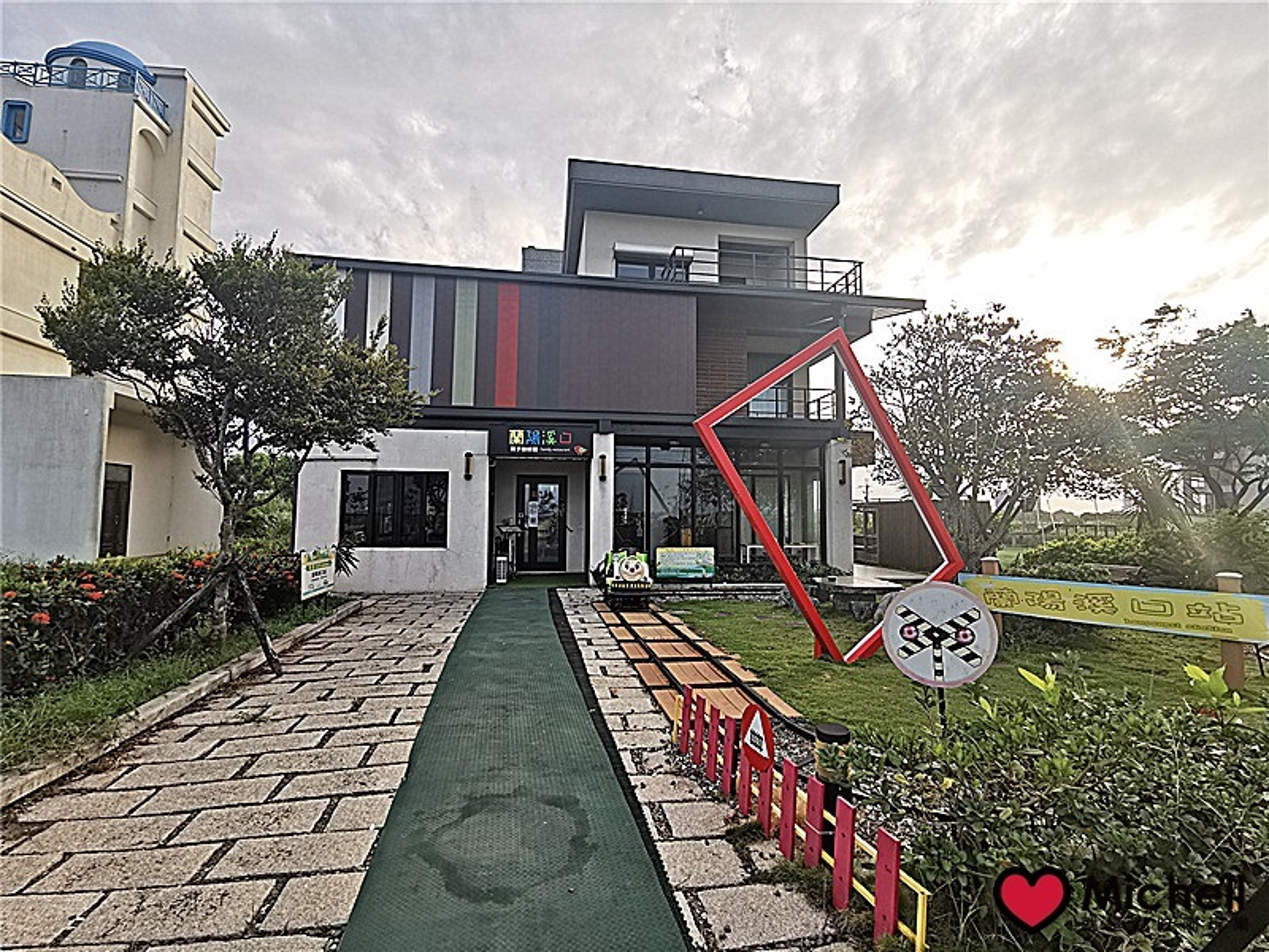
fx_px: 587
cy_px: 476
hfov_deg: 94.5
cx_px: 634
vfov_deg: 78.1
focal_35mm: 16
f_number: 2.2
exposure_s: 1/303
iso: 50
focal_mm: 2.35
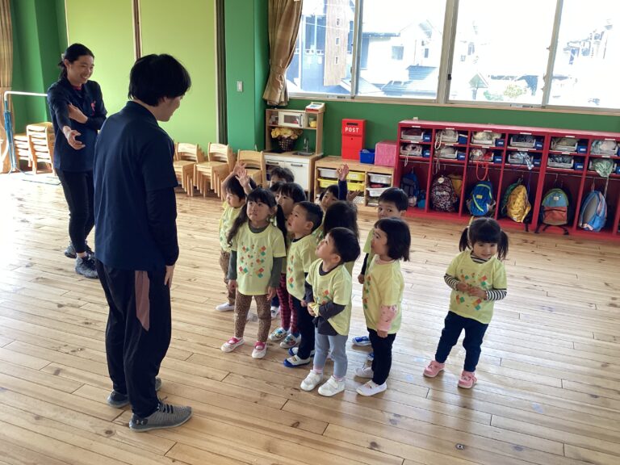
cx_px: 310
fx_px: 555
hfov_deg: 58.4
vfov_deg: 45.4
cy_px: 232
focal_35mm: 31
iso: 80
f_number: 2.4
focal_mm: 3.3
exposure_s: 1/120
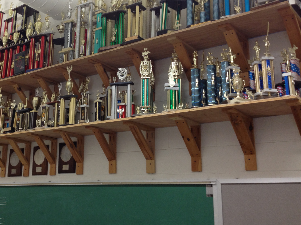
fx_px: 443
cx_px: 84
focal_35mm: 51
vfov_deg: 28.5
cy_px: 94
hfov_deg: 36.8
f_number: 2.4
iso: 64
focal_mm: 4.28
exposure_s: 1/20
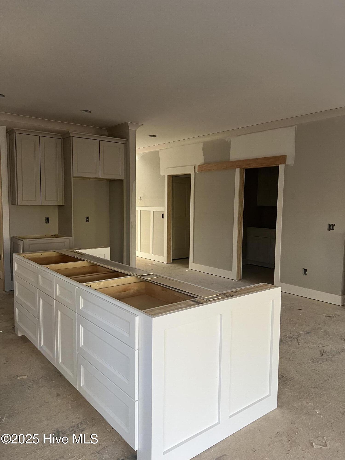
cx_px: 172
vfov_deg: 67.3
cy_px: 230
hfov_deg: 53.1
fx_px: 346
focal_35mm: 26
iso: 200
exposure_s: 1/60
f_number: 1.5
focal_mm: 5.7
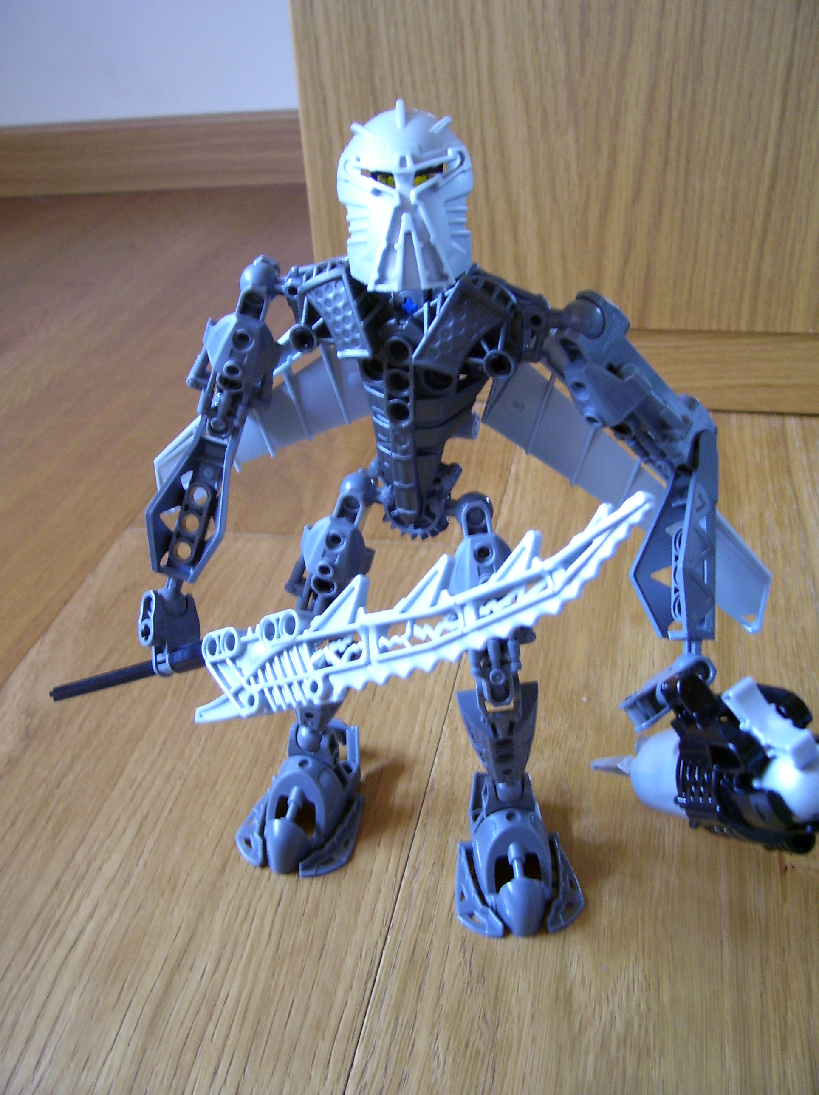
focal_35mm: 34
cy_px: 548
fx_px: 1074
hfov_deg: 41.7
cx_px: 410
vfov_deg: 54.0
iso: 160
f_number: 2.7
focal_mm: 5.6
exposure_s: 1/15
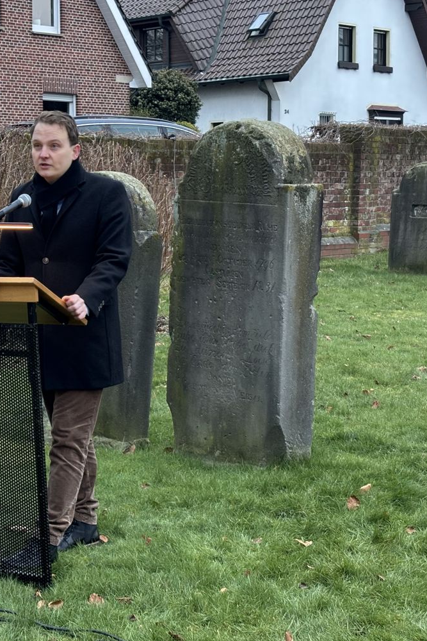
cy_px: 323
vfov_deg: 27.7
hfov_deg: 18.4
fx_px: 1298
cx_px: 65
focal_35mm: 73
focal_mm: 5.96
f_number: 1.6
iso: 160
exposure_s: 1/45
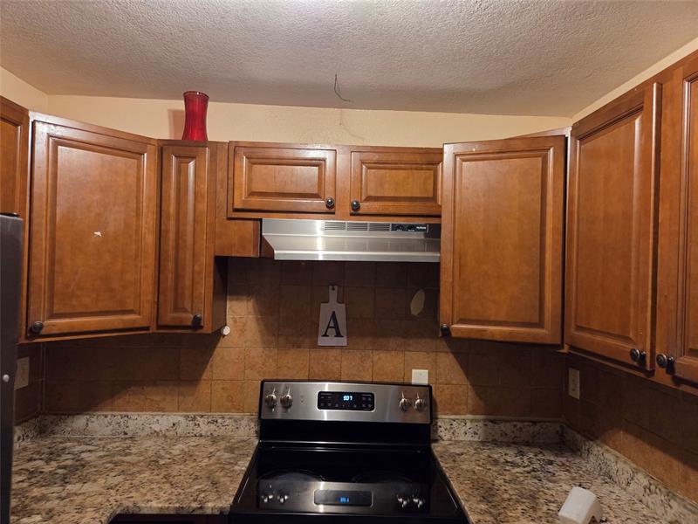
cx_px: 349
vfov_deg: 58.9
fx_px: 464
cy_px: 262
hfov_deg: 73.9
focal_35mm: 23
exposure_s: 1/120
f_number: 1.8
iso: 1000
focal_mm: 5.4
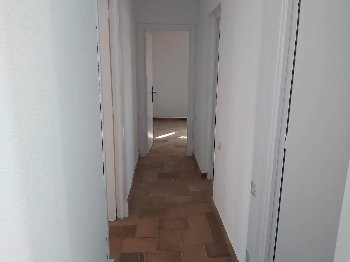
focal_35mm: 26
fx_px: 263
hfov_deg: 67.3
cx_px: 175
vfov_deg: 53.1
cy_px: 131
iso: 250
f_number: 1.7
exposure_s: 1/33
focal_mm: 3.92
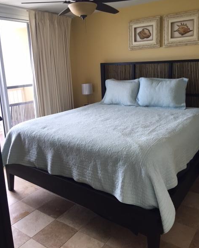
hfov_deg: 47.2
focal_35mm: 31
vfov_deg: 57.1
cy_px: 114
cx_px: 101
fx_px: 228
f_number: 2.2
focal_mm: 4.15
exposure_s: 1/40
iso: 32
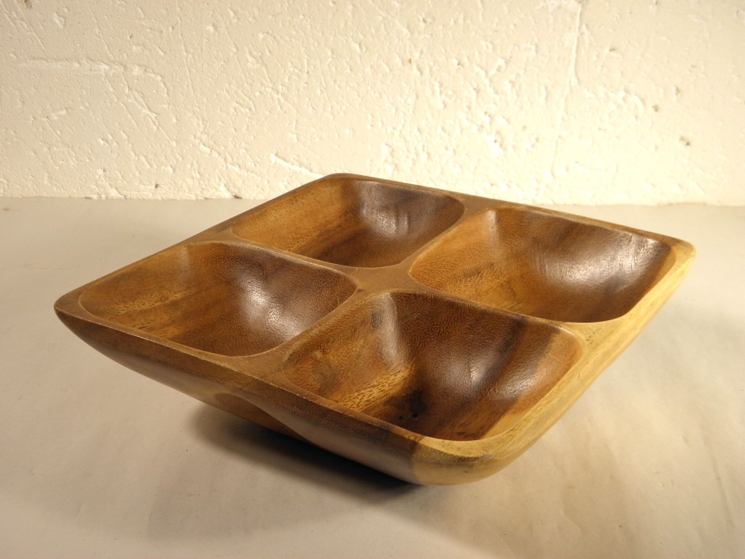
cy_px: 280
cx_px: 372
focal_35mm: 59
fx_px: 1270
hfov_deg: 32.7
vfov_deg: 24.8
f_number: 4.1
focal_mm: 10.6
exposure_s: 1/50
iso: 125
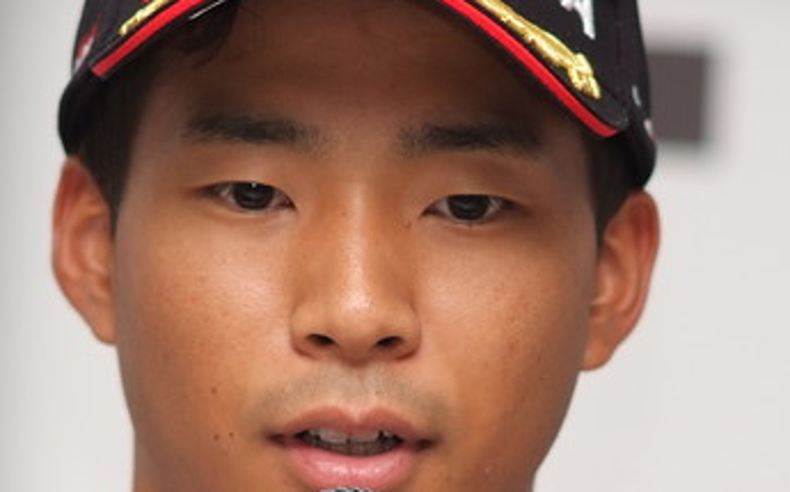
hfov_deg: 3.7
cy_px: 414
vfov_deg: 2.3
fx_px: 12370
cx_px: 376
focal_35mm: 575
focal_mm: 180
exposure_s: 1/250
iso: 400
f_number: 2.8
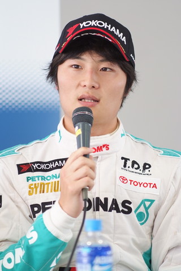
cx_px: 90
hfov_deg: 8.7
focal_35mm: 158
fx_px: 1191
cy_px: 136
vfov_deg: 13.0
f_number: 2.5
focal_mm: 105
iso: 800
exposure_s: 1/125
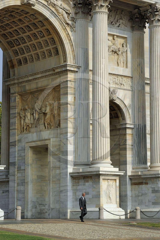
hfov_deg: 13.7
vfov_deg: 20.4
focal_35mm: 100
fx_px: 668
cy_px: 120
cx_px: 80
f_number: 13
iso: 200
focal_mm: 100
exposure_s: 1/200
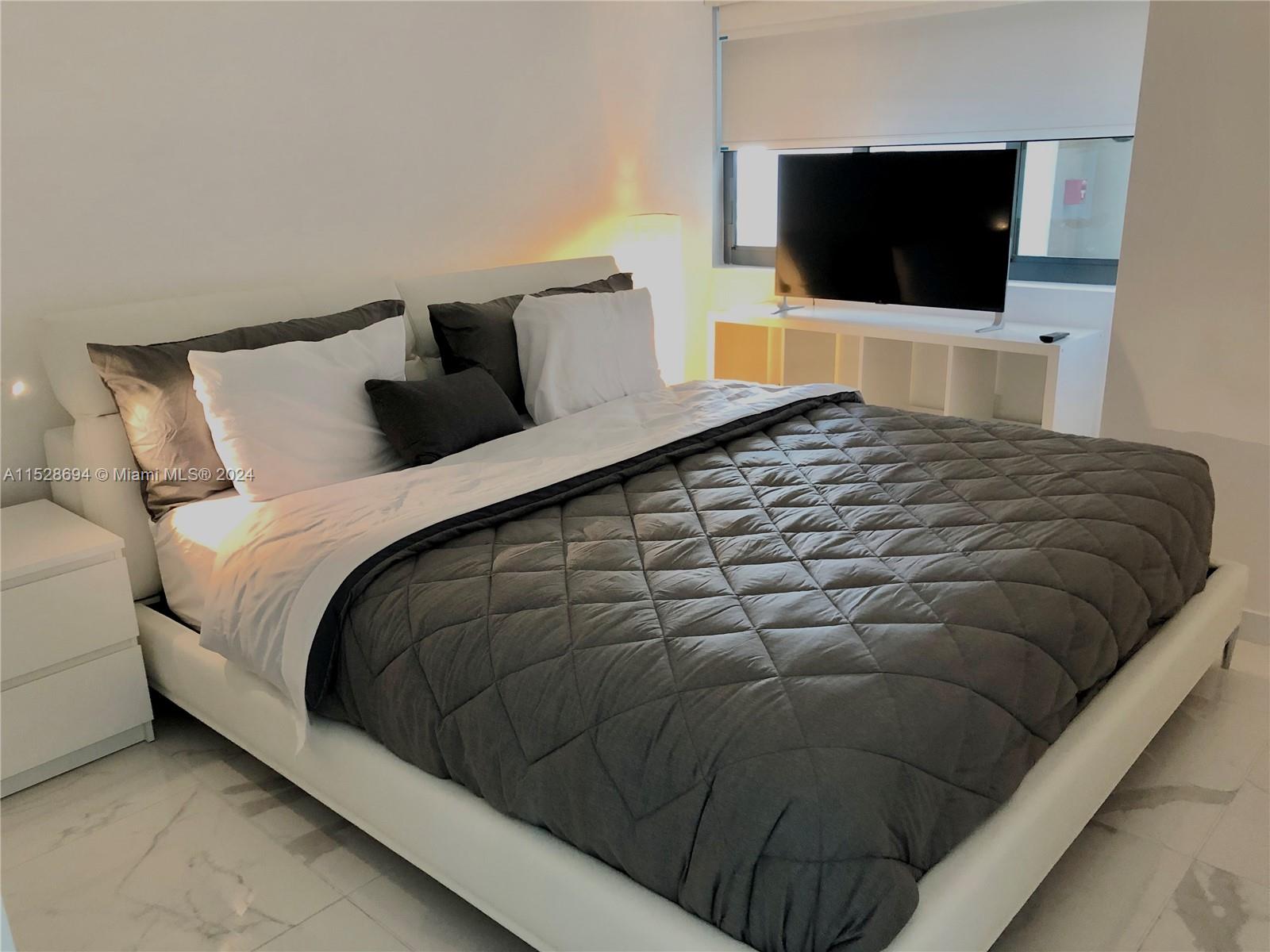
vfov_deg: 49.7
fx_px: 1027
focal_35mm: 28
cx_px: 635
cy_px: 476
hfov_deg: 63.4
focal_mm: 4
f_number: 1.8
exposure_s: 1/15
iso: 64
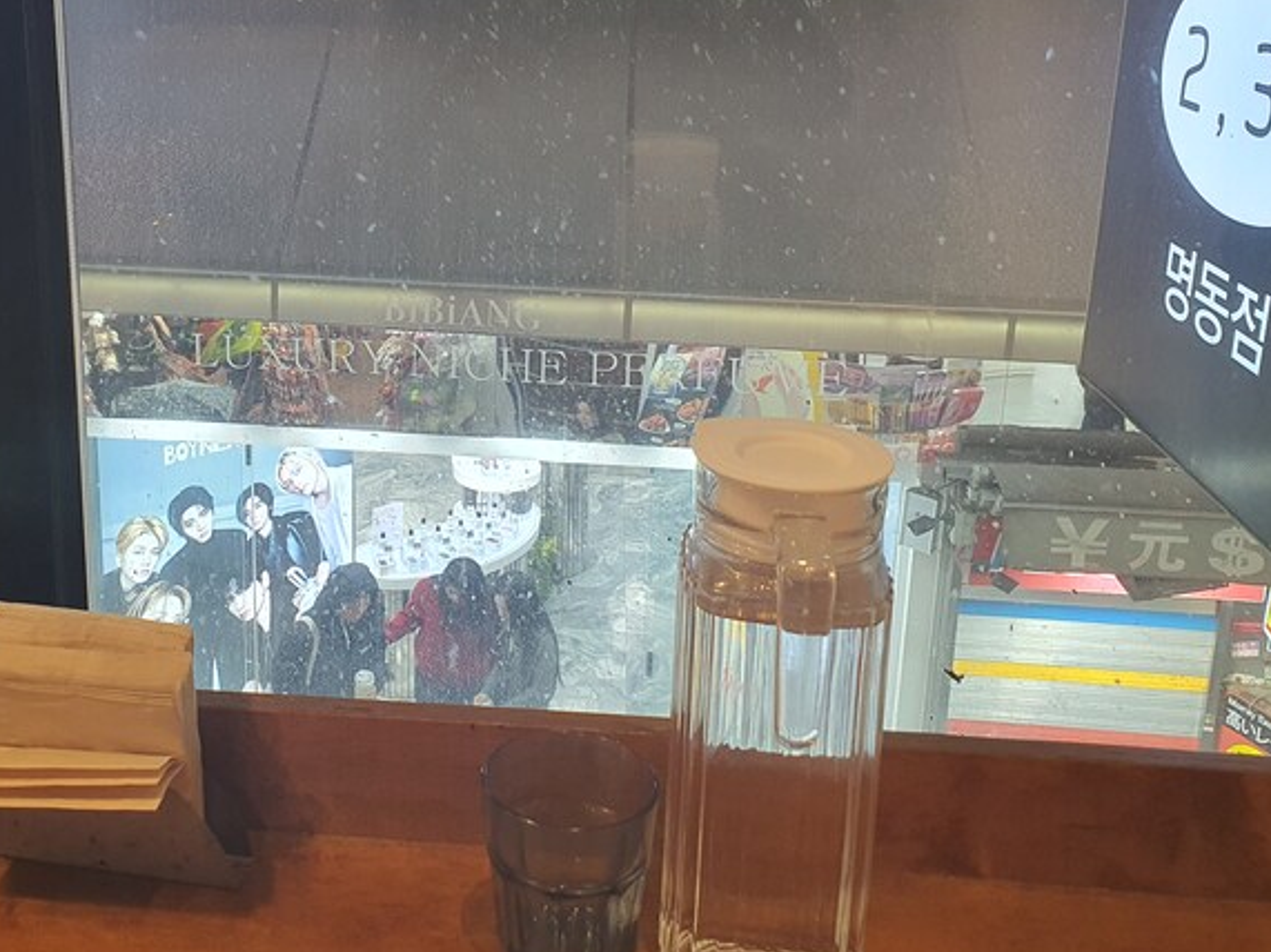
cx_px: 336
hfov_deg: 44.4
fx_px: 1505
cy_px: 266
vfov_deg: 34.5
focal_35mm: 41
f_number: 2.4
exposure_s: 1/120
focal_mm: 4.3
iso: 160
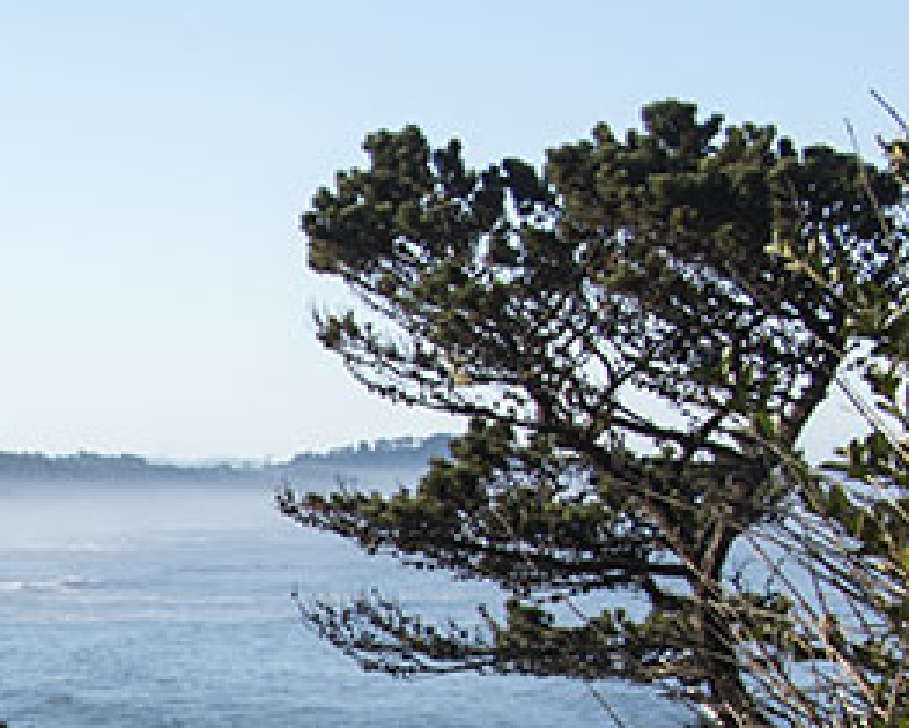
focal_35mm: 154
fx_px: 4146
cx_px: -711
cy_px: 1057
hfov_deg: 11.6
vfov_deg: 9.8
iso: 100
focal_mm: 42
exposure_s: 1/30
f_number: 13
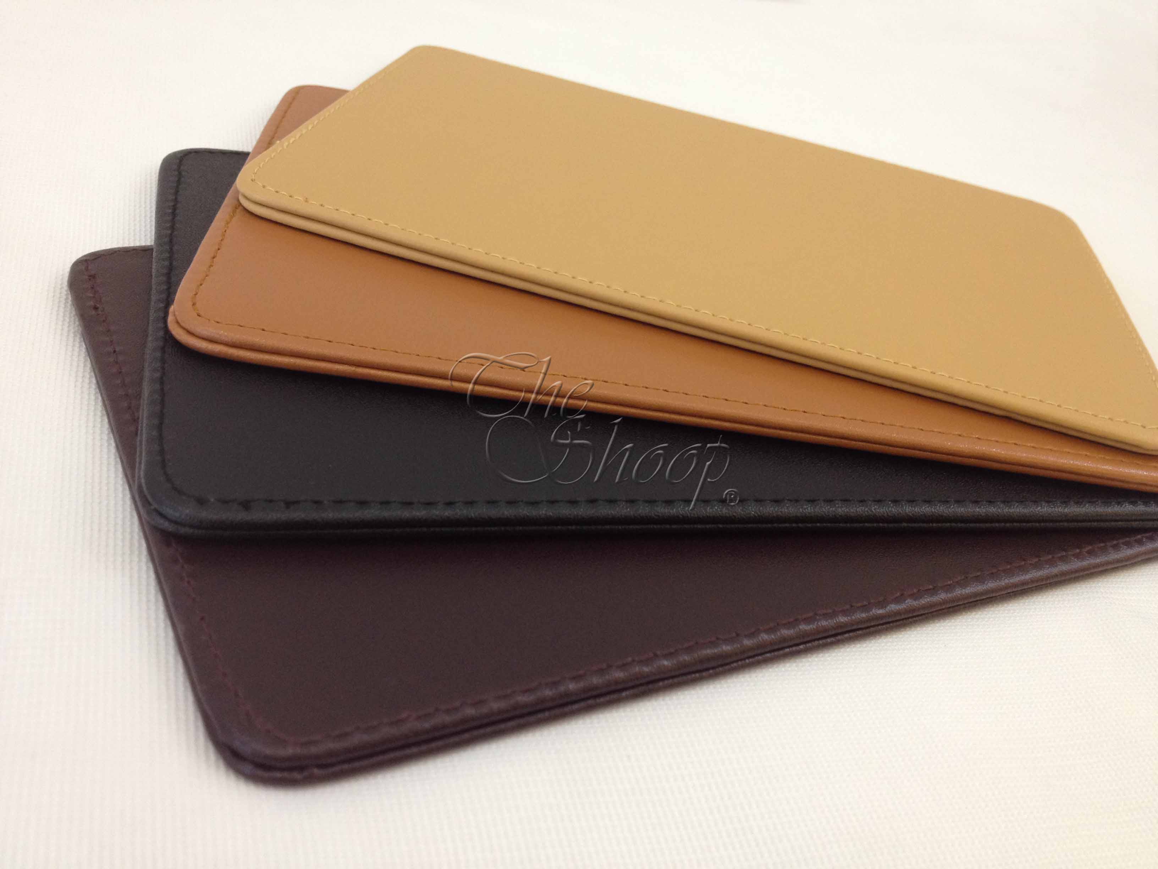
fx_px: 1171
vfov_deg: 40.7
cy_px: 434
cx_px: 579
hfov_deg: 52.6
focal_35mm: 35
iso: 125
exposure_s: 1/20
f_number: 2.4
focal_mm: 4.28
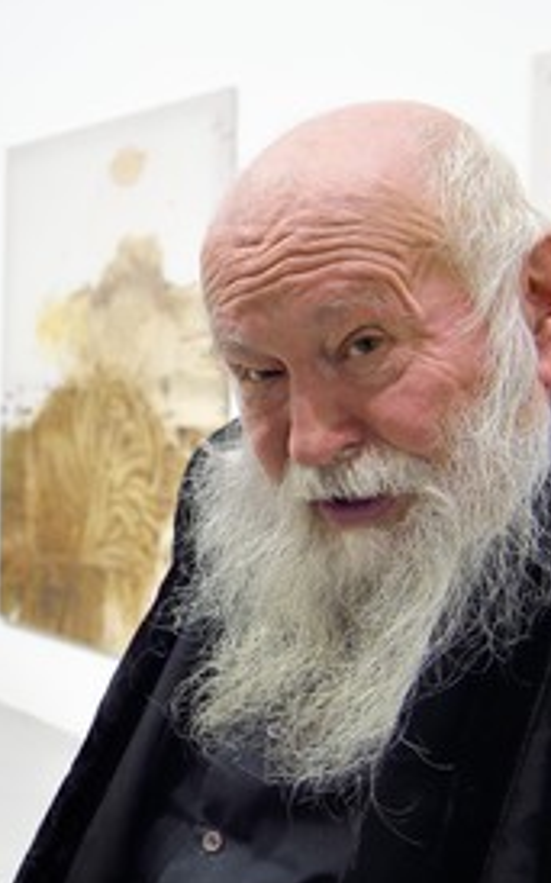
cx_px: 42
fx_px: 1203
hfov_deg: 24.9
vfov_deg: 40.3
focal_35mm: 50
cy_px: 445
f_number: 6.3
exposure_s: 1/160
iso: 1600
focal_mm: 32
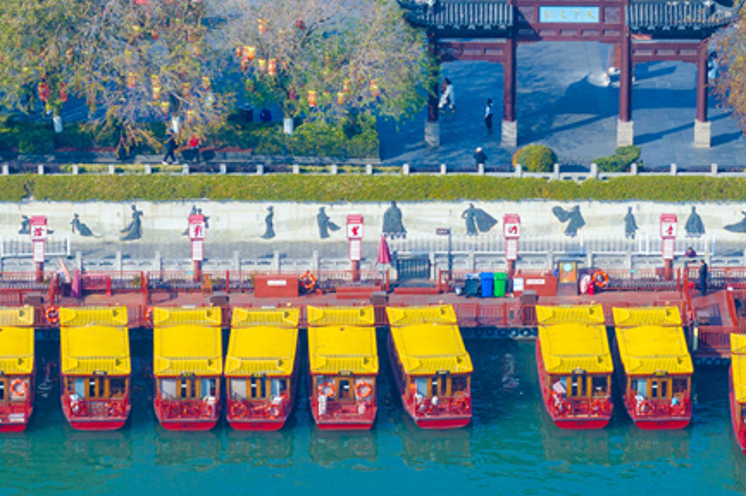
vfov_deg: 4.3
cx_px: 575
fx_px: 6605
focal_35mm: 319
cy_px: 18
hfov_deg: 6.5
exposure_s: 1/400
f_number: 3.4
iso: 100
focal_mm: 30.71
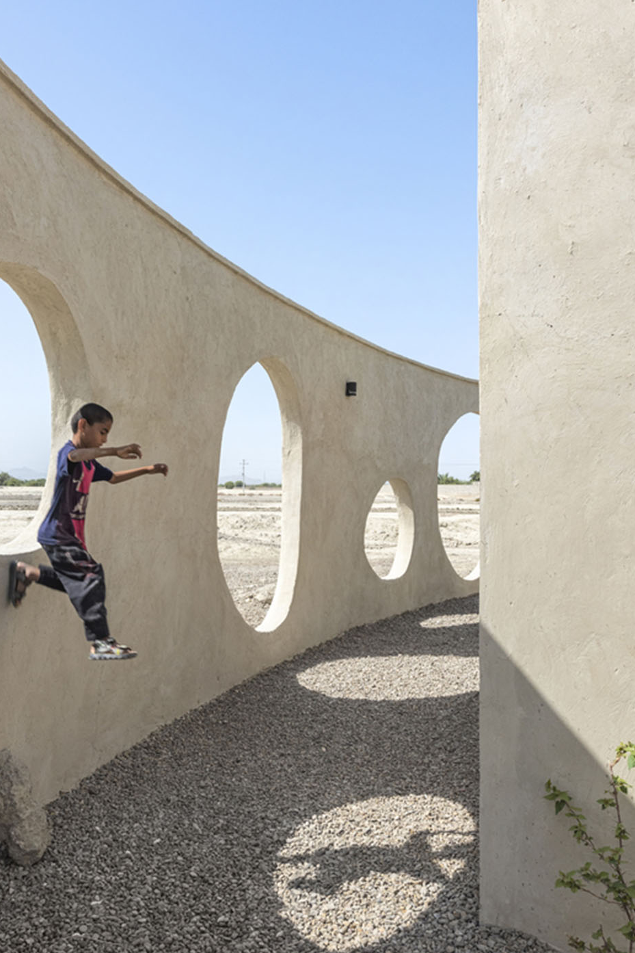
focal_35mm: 31
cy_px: 456
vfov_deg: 60.3
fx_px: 820
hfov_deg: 42.1
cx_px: 254
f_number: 11
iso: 200
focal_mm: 24
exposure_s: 1/160
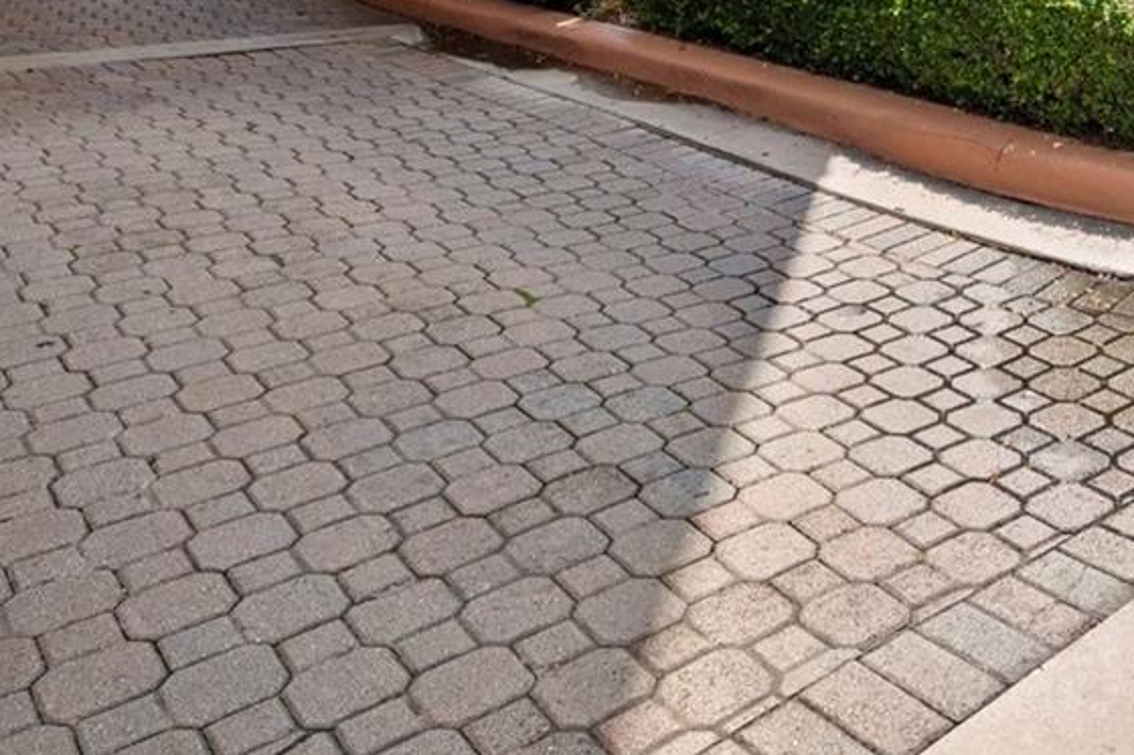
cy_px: -165
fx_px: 1260
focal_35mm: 40
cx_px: 1067
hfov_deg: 43.3
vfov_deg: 28.7
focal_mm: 14
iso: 200
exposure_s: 1/640
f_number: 8
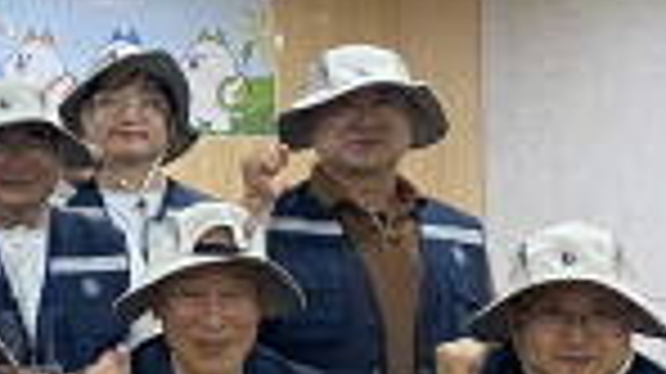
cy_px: 160
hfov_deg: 14.3
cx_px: -693
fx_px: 2188
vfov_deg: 9.8
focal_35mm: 124
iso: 100
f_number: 1.8
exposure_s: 1/60
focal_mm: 4.25
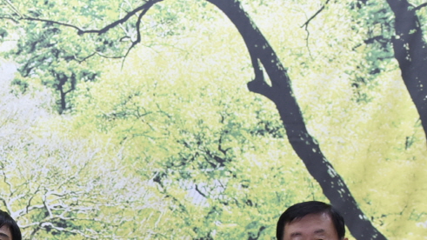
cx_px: 7
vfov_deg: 13.5
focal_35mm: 82
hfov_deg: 24.8
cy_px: 399
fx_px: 928
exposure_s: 1/125
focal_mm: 24
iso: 800
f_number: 4
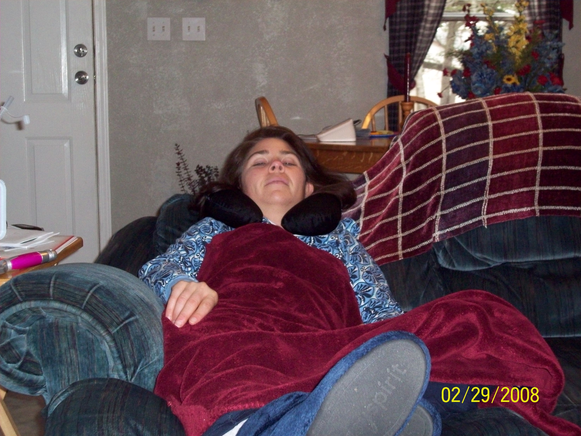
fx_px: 1074
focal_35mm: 64
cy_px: 218
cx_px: 290
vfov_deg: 22.9
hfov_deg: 30.3
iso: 200
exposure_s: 1/63.7
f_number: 3.8
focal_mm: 10.7
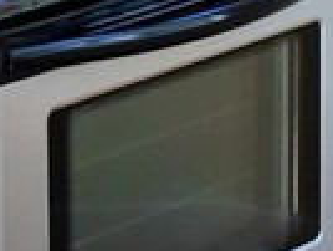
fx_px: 2130
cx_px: -60
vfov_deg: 6.6
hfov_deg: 8.8
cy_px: -224
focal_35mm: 221
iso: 32
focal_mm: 4.15
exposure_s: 1/243
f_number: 2.2
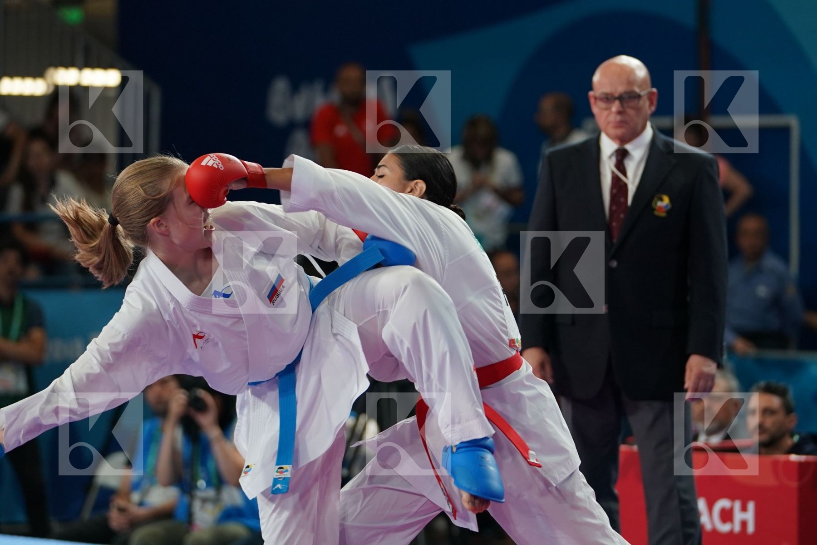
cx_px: 408
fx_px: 4561
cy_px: 272
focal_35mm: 201
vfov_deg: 6.8
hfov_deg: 10.2
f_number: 2.8
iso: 1250
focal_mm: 134
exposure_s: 1/1000
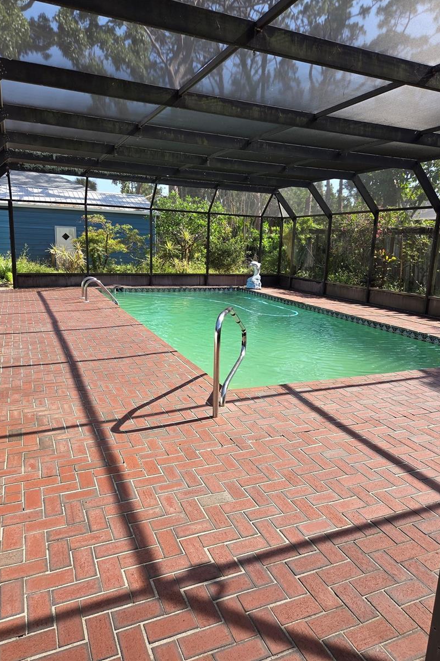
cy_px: 330
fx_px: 440
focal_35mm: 24
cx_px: 225
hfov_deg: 53.1
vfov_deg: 73.8
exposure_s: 1/984
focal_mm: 5.4
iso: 80
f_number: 1.8
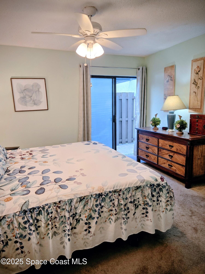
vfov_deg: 73.9
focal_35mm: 23
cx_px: 102
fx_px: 182
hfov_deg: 58.9
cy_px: 137
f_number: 1.8
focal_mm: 5.4
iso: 100
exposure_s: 1/120
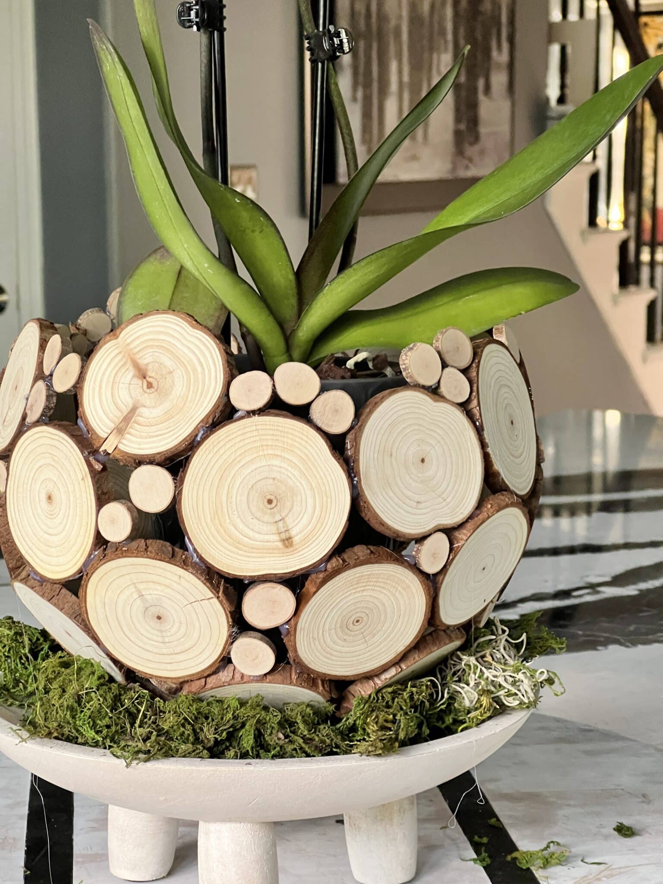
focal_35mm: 77
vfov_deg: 25.3
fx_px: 1966
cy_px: 442
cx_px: 332
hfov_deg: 19.1
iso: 400
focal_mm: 9
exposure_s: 1/60
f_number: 2.8
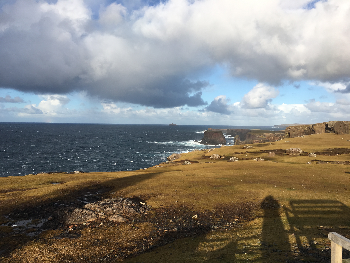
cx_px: 175
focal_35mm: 29
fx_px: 293
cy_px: 132
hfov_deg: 61.7
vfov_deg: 48.2
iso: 25
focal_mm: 4.15
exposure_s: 1/1282
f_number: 2.2
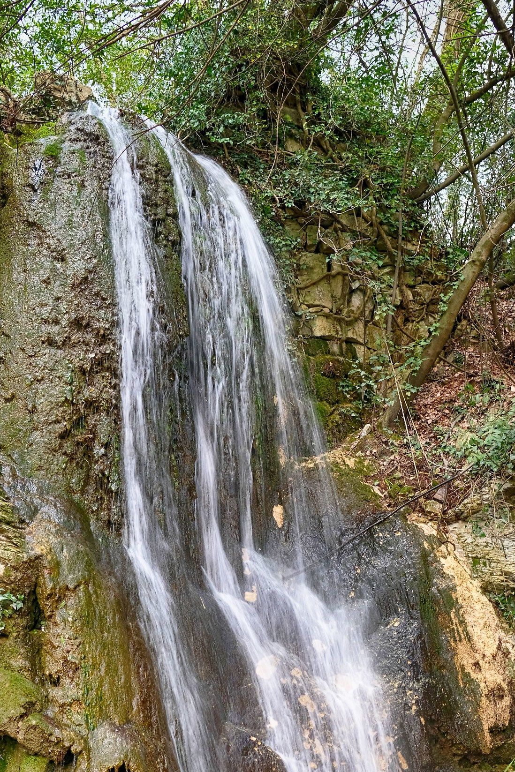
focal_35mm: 51
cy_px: 549
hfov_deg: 26.5
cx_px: 233
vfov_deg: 38.2
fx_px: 1094
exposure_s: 1/13
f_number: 5
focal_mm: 23
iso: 200
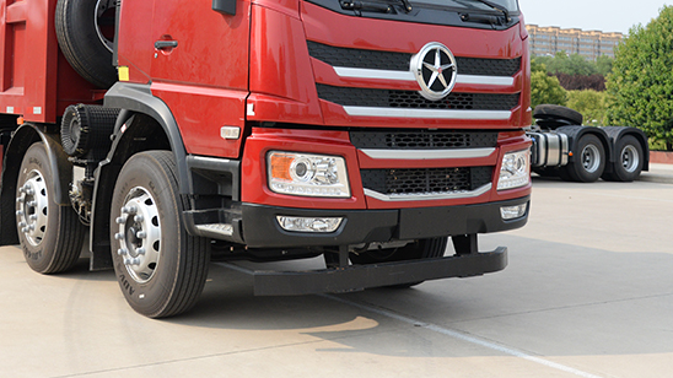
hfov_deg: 39.6
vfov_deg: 22.7
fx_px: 928
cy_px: 64
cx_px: 258
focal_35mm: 52
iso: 1100
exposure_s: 1/4000
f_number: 4.5
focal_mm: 34
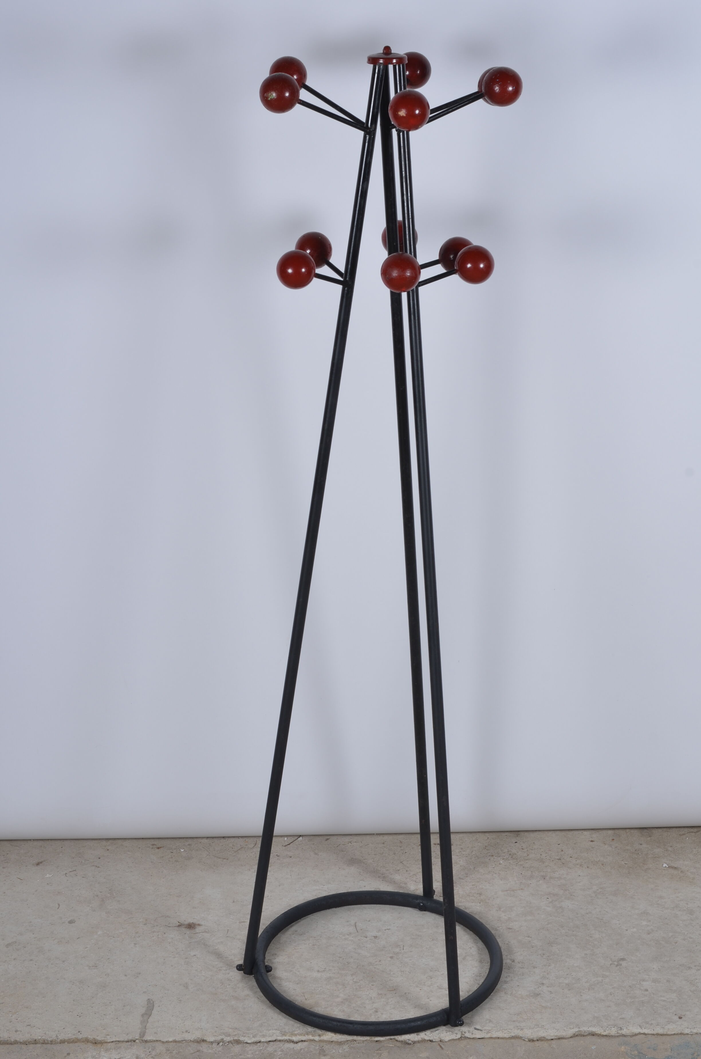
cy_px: 530
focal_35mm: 75
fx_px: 2200
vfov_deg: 27.0
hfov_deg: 18.1
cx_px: 350
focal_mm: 50
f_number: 11
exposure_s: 1/125
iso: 100
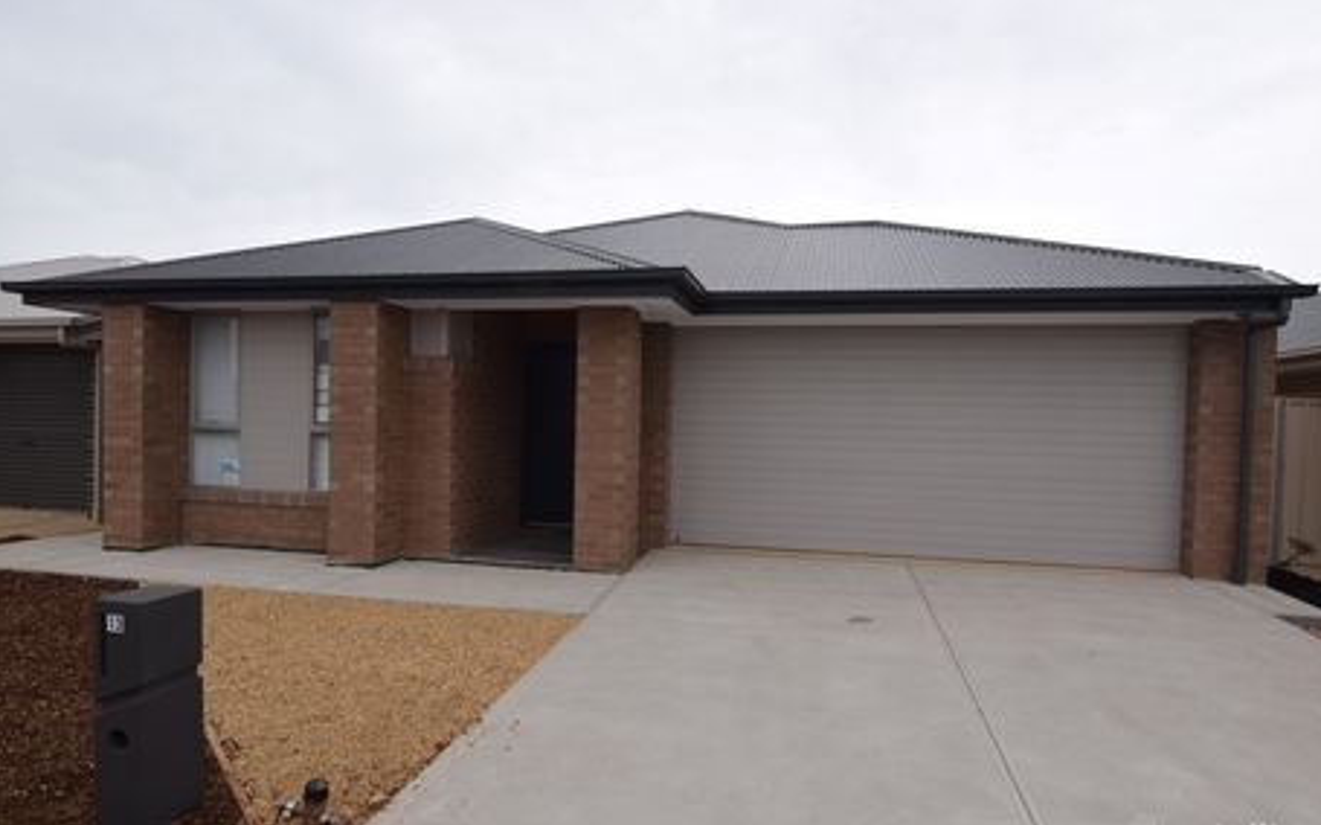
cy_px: 446
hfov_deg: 83.6
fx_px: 739
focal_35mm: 21
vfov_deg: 58.3
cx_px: 668
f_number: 14
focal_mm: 13
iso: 100
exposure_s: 1/40
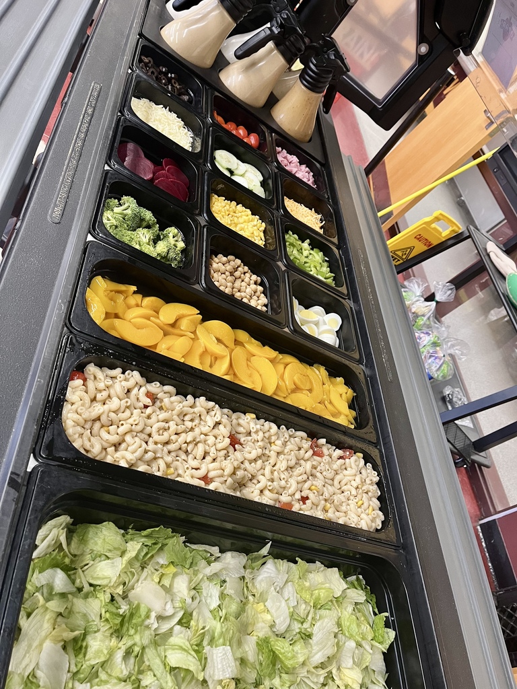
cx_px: 258
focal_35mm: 26
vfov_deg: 67.3
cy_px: 344
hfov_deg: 53.1
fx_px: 518
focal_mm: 5.1
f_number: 1.6
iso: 250
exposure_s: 1/60
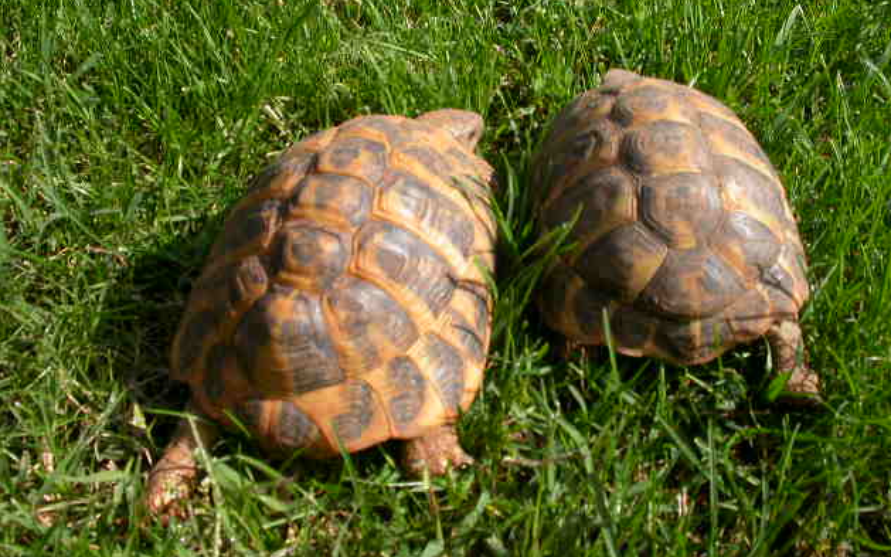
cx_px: 452
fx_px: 995
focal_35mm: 41
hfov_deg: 48.2
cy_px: 244
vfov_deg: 31.2
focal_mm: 7.85
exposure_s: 1/181
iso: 100
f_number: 6.7
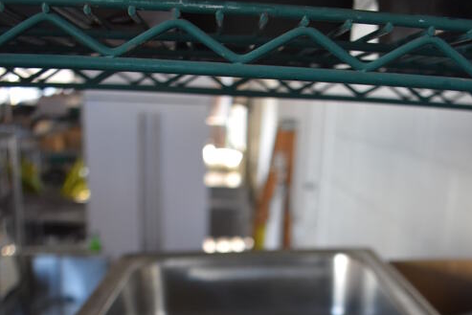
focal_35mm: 50
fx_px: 656
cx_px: 268
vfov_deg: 24.4
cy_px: 381
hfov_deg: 39.5
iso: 800
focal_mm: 18
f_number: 3.5
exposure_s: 1/250
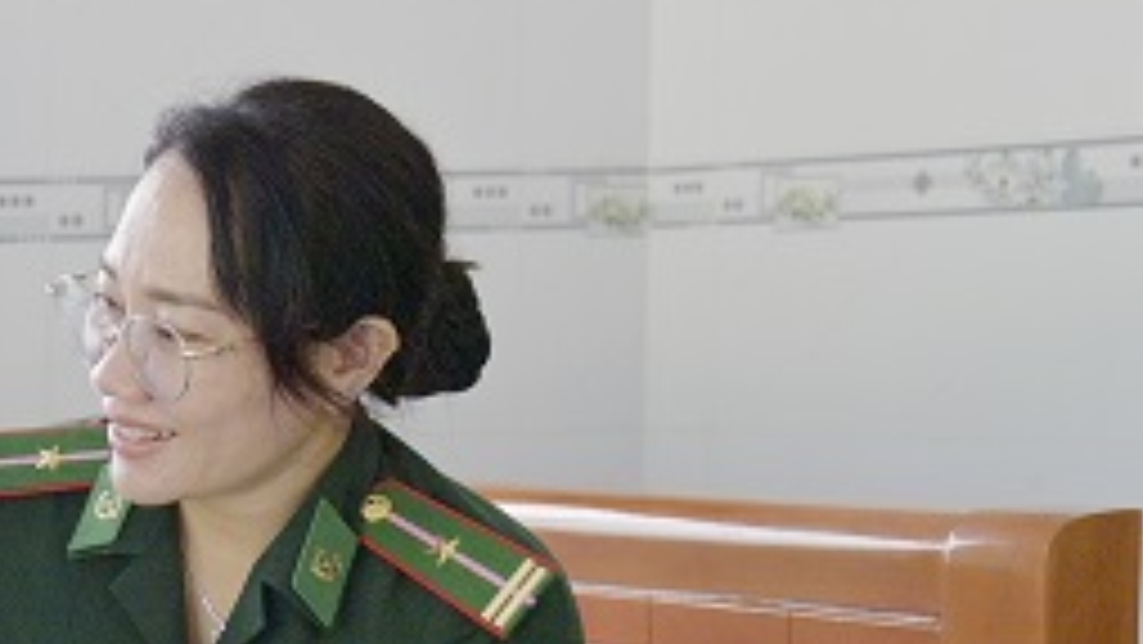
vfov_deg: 10.1
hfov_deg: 15.6
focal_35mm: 119
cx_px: -864
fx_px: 3607
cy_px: 635
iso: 100
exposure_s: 1/100
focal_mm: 32
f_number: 4
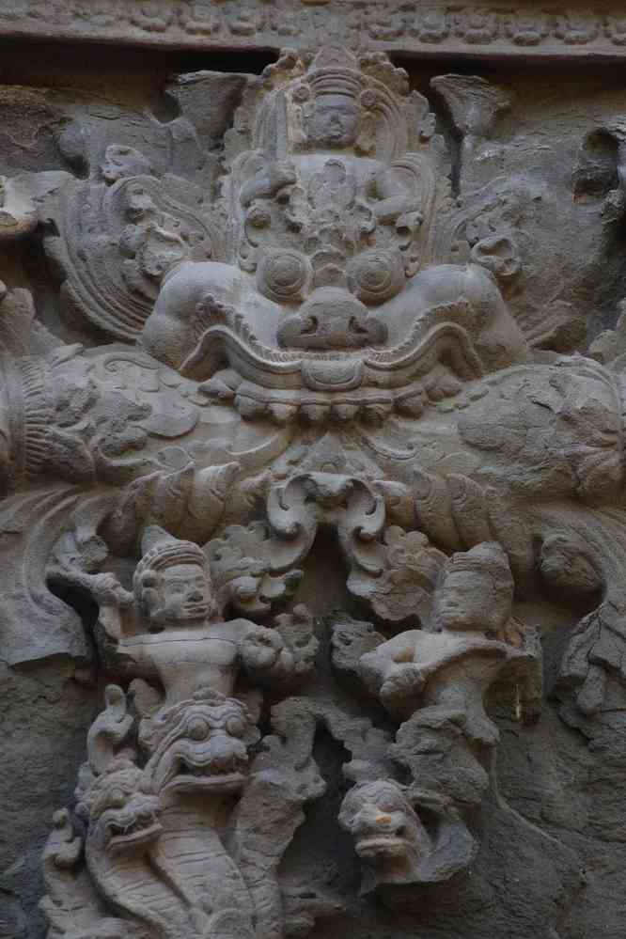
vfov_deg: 9.1
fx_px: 5868
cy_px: 470
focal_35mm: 225
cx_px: 313
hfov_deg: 6.1
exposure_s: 1/200
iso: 1600
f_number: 7.1
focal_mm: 150
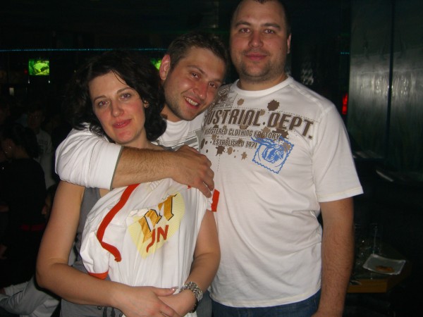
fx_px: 464
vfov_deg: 37.7
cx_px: 212
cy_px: 158
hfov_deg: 49.0
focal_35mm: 38
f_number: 2.8
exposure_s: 1/60
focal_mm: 7.9
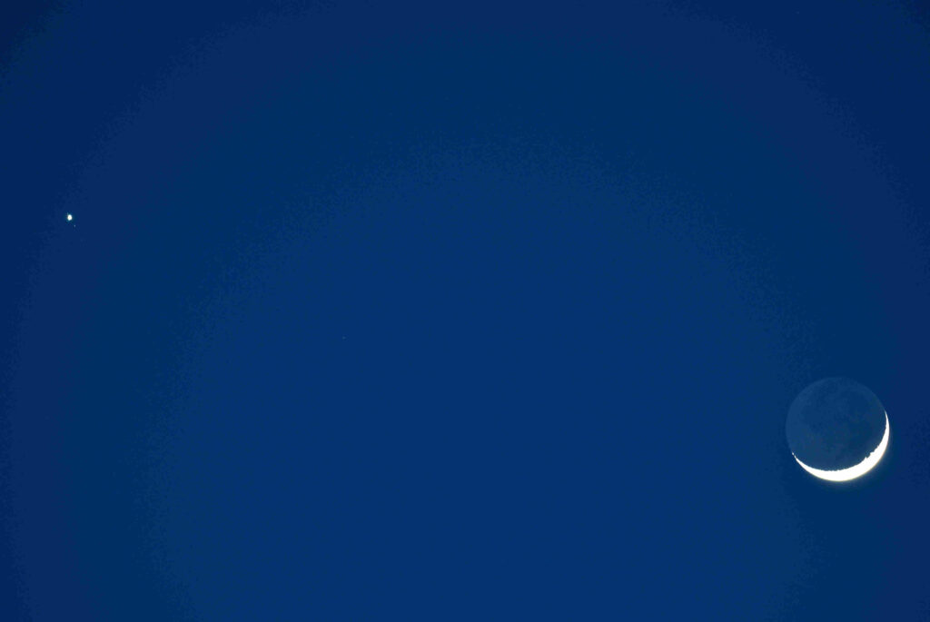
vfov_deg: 3.1
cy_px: 311
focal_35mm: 450
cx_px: 465
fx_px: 11636
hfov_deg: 4.6
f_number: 5.6
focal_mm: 300
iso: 400
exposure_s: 1
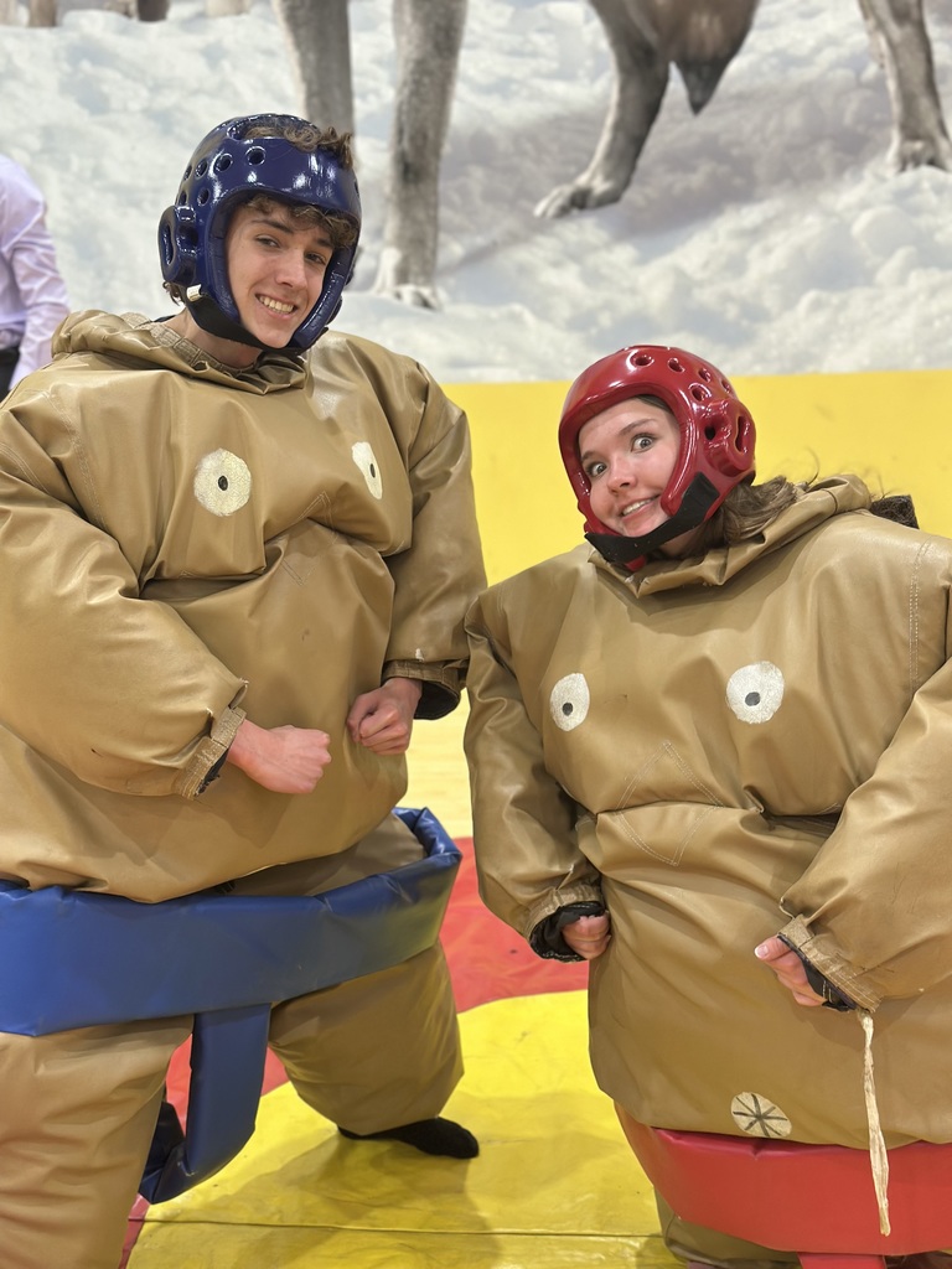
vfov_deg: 39.7
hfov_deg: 30.3
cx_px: 476
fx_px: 1760
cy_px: 634
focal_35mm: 48
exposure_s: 1/60
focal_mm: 6.86
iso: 200
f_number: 1.78
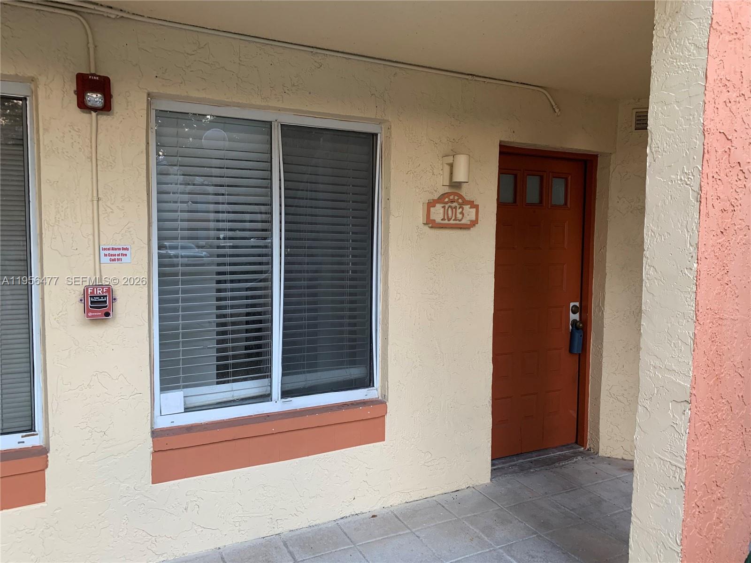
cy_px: 282
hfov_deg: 67.3
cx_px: 376
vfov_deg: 53.1
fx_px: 564
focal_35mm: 26
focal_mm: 4.25
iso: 100
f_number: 1.8
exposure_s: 1/70
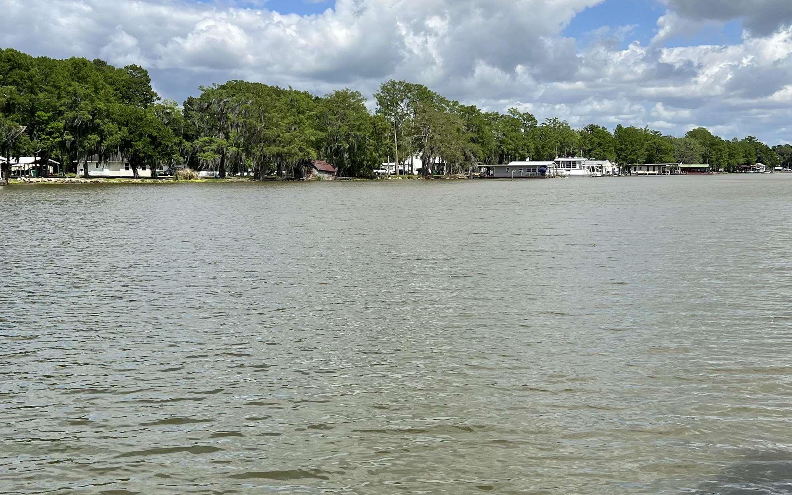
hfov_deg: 46.2
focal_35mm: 43
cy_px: 242
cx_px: 366
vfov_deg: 29.9
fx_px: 928
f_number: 1.5
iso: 50
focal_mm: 5.7
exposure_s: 1/6211
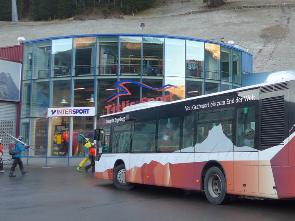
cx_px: 229
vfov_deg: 29.6
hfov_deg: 37.7
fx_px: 418
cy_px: 82
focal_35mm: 49
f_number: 2
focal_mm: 6
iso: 80
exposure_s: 1/125
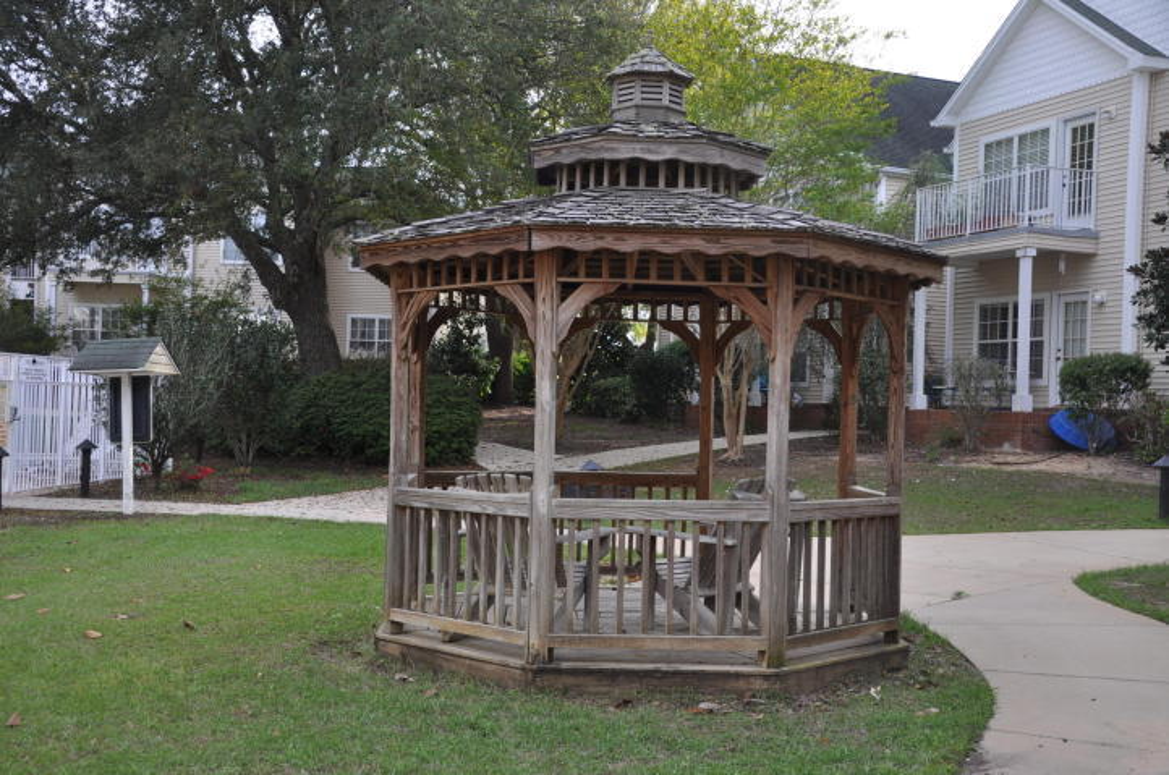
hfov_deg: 49.6
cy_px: 388
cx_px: 584
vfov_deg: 34.1
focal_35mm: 39
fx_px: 1264
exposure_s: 1/125
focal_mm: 26
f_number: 5.6
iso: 250
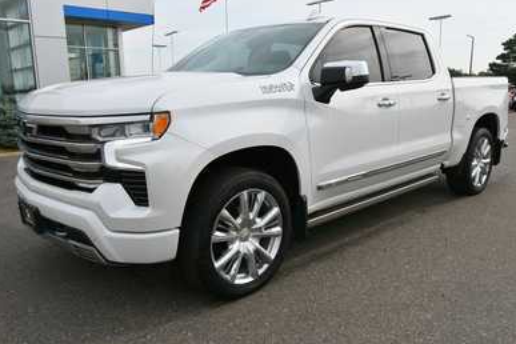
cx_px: 263
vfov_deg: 42.3
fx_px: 444
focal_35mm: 31
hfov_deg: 60.3
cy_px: 170
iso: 100
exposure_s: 1/250
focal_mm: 20
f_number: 8
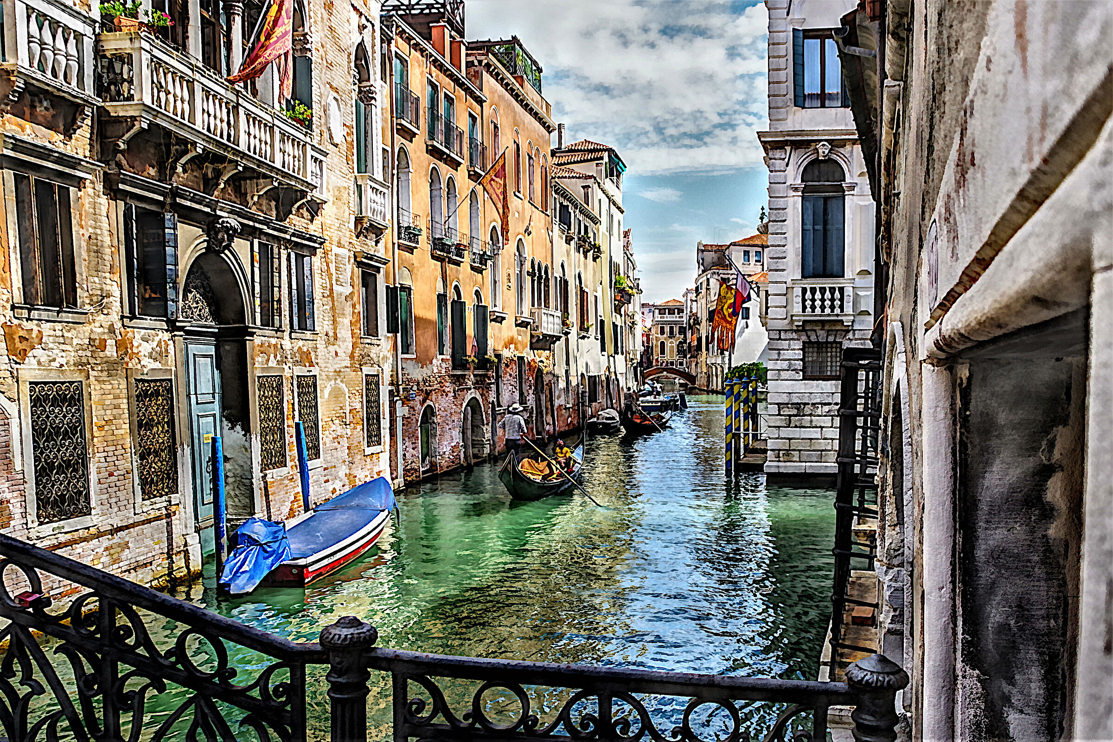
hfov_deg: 73.7
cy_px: 371
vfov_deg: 53.1
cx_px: 556
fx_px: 742
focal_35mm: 24
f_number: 5
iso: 400
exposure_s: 1/1000
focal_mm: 16
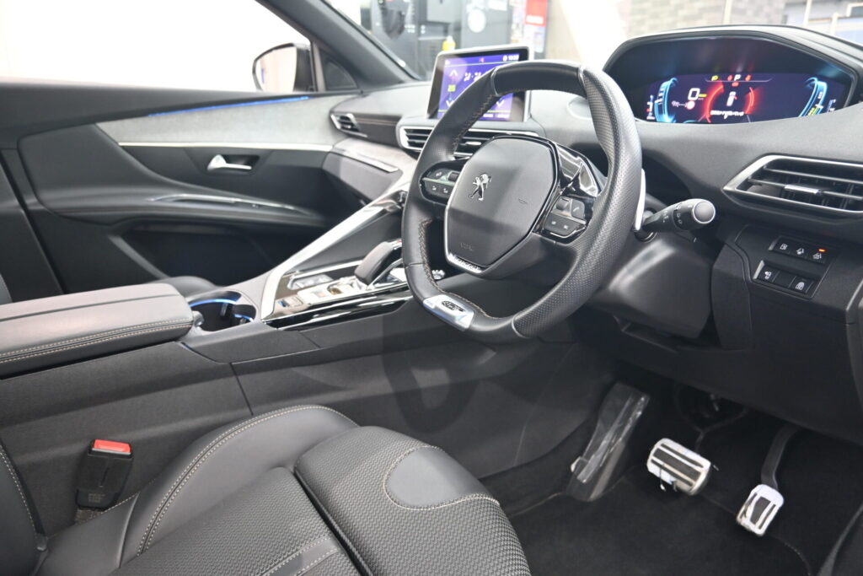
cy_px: 288
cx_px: 432
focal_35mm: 24
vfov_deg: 53.1
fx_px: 575
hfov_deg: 73.7
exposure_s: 1/30
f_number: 3.5
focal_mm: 16
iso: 640
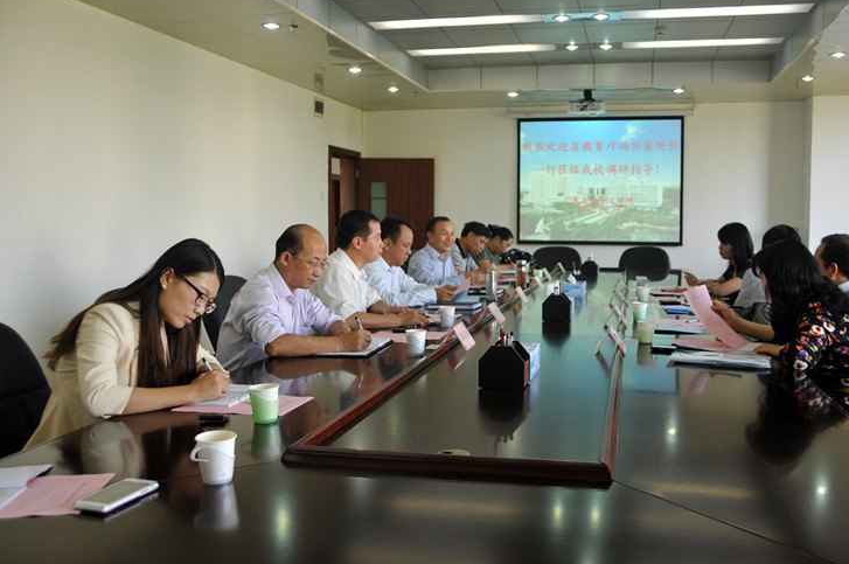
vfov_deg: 39.9
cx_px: 466
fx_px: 777
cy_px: 259
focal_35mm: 33
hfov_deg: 57.2
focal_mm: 20
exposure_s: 1/20
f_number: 3.5
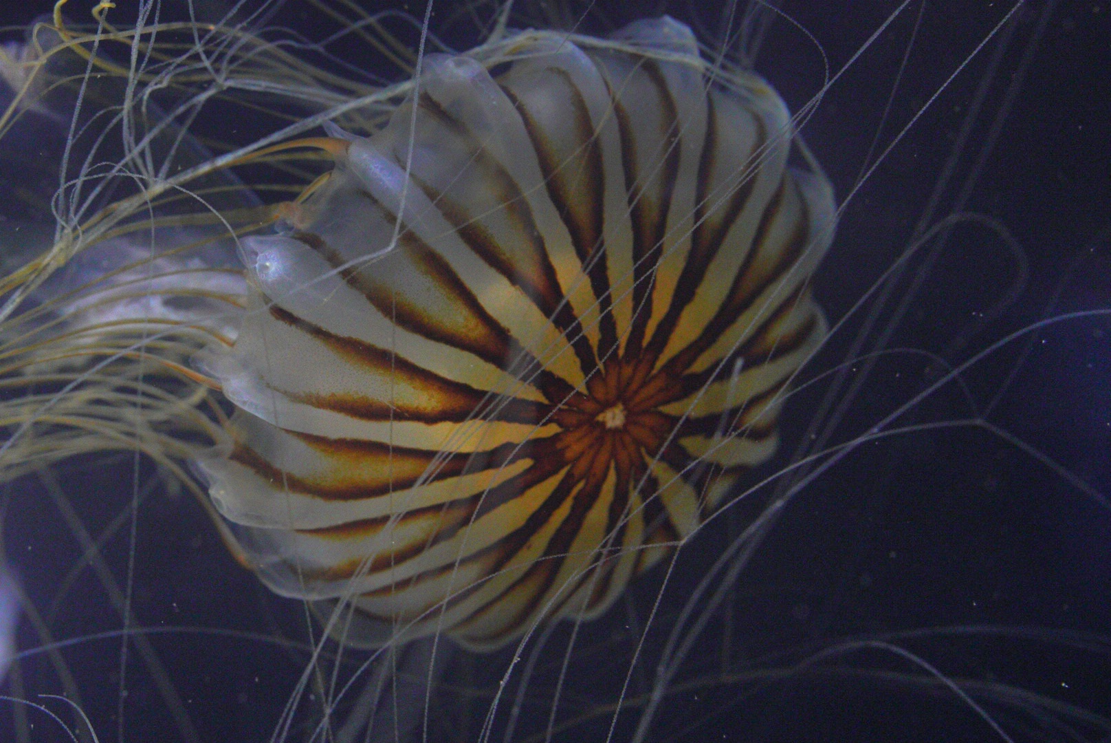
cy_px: 372
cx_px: 556
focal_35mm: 135
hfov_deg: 15.2
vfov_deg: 10.2
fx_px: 4169
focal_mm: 90
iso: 2500
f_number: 5
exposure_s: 1/161
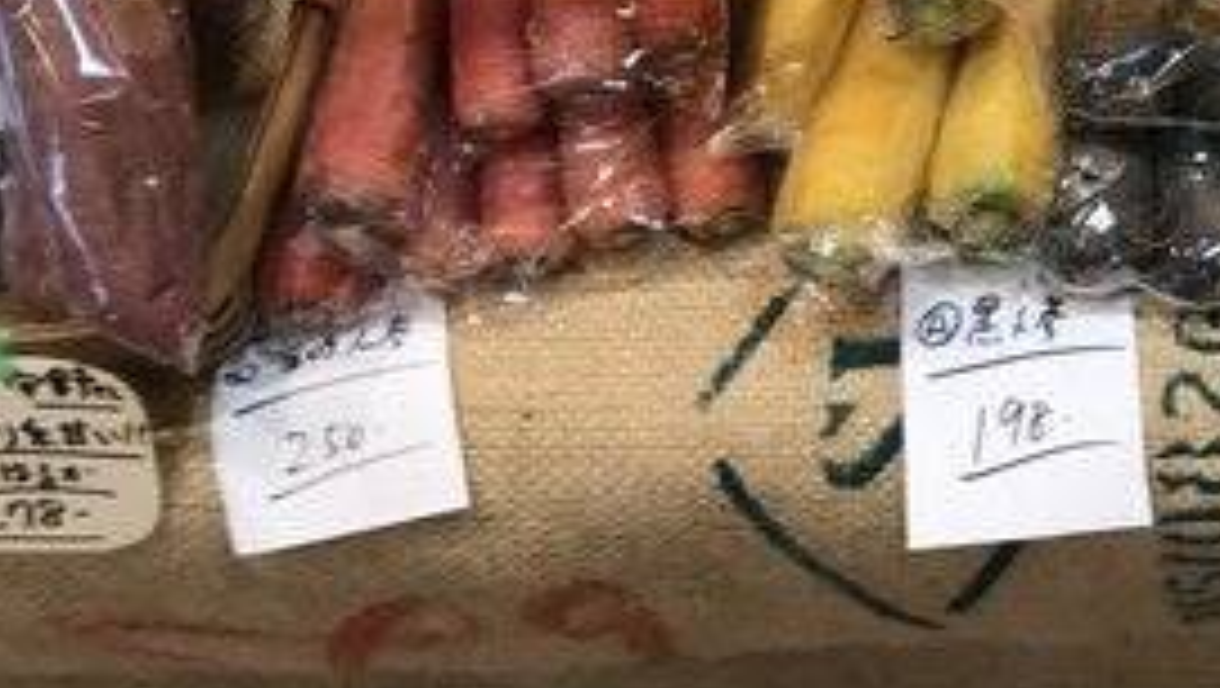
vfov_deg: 16.3
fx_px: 2331
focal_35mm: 72
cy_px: -63
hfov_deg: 26.5
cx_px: 1414
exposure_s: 1/30
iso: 64
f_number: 1.8
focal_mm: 3.99
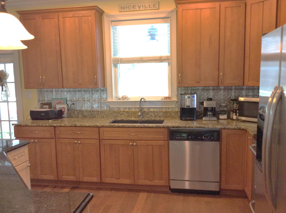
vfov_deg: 42.8
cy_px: 106
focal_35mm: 33
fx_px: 272
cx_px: 143
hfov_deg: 55.4
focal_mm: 3.3
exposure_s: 1/24
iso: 100
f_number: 2.4
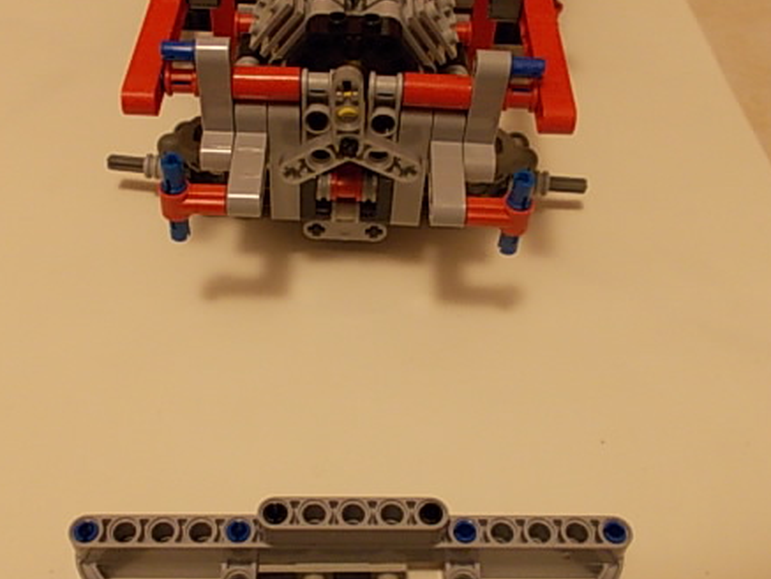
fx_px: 913
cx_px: 344
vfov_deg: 35.1
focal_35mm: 41
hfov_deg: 45.7
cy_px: 314
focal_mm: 4
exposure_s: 1/5
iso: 200
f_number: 2.7
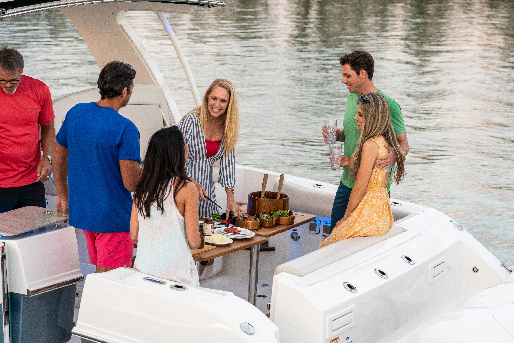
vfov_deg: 13.7
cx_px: 257
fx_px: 1428
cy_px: 172
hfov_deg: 20.4
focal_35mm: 100
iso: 800
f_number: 5.6
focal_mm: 100
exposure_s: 1/125
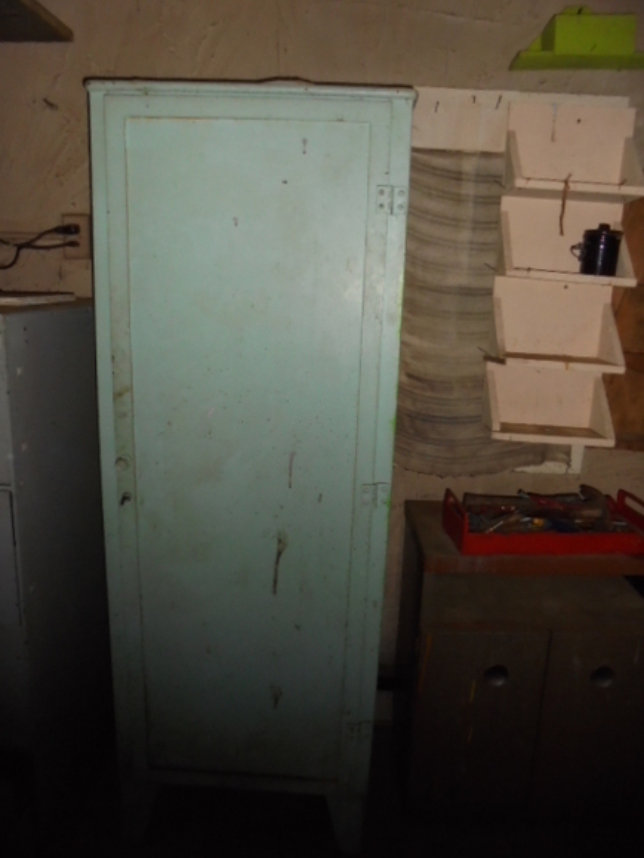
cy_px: 429
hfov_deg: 53.1
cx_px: 322
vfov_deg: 67.3
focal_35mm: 26
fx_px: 645
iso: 320
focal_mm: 4.6
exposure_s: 1/30
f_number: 3.5
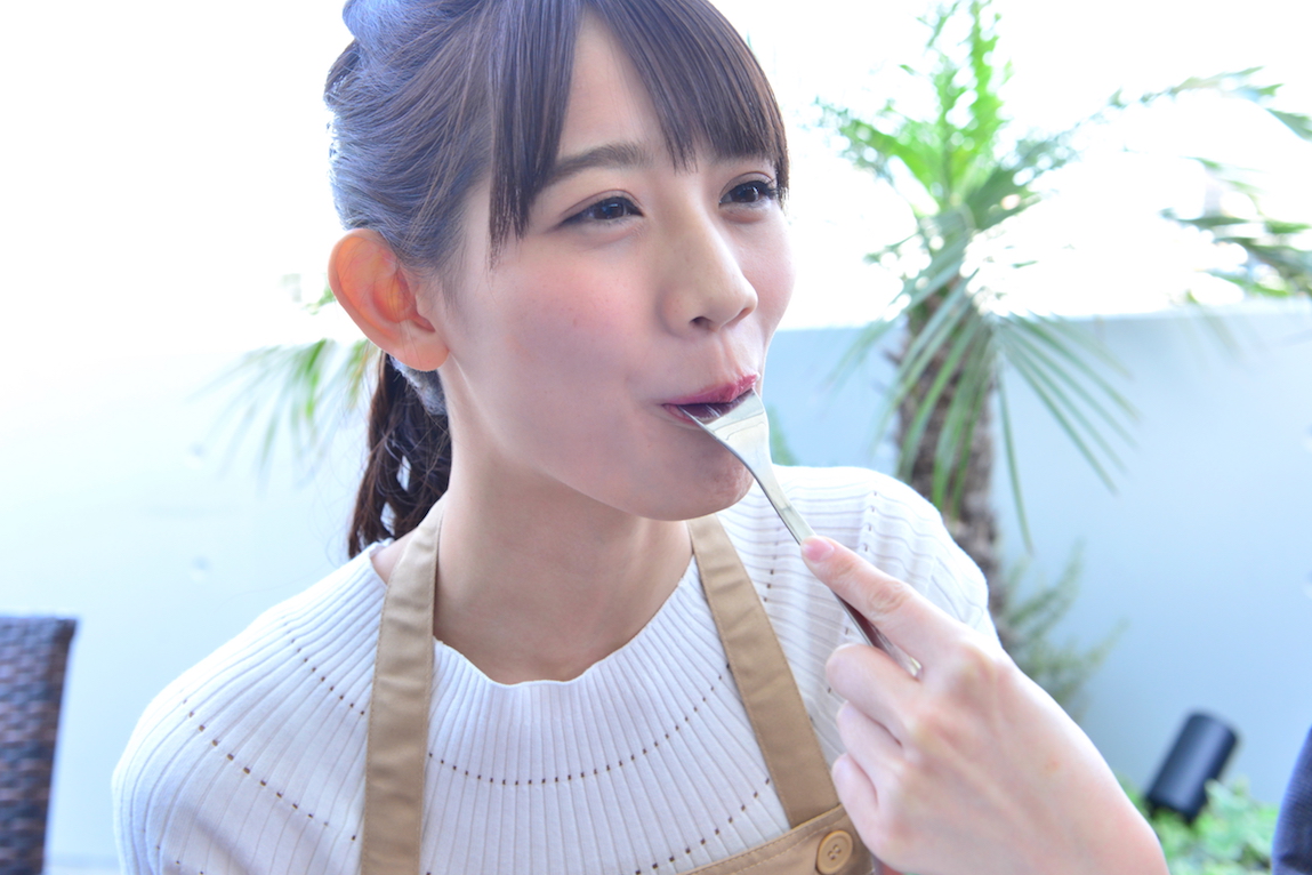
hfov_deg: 40.3
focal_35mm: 49
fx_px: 1786
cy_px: 396
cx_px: 665
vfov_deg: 27.5
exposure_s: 1/125
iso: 800
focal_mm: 44
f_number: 5.6
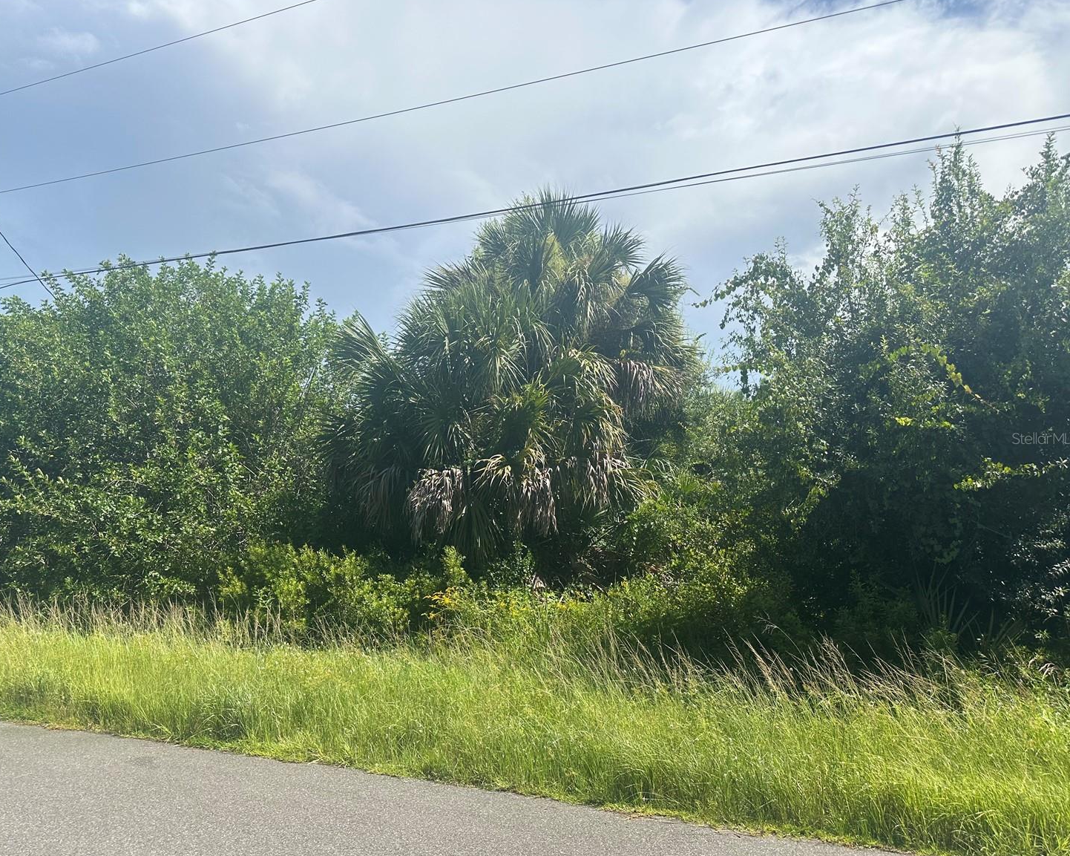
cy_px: 438
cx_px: 488
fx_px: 823
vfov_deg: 54.9
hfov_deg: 65.9
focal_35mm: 26
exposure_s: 1/5000
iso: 80
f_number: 1.78
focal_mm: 6.86
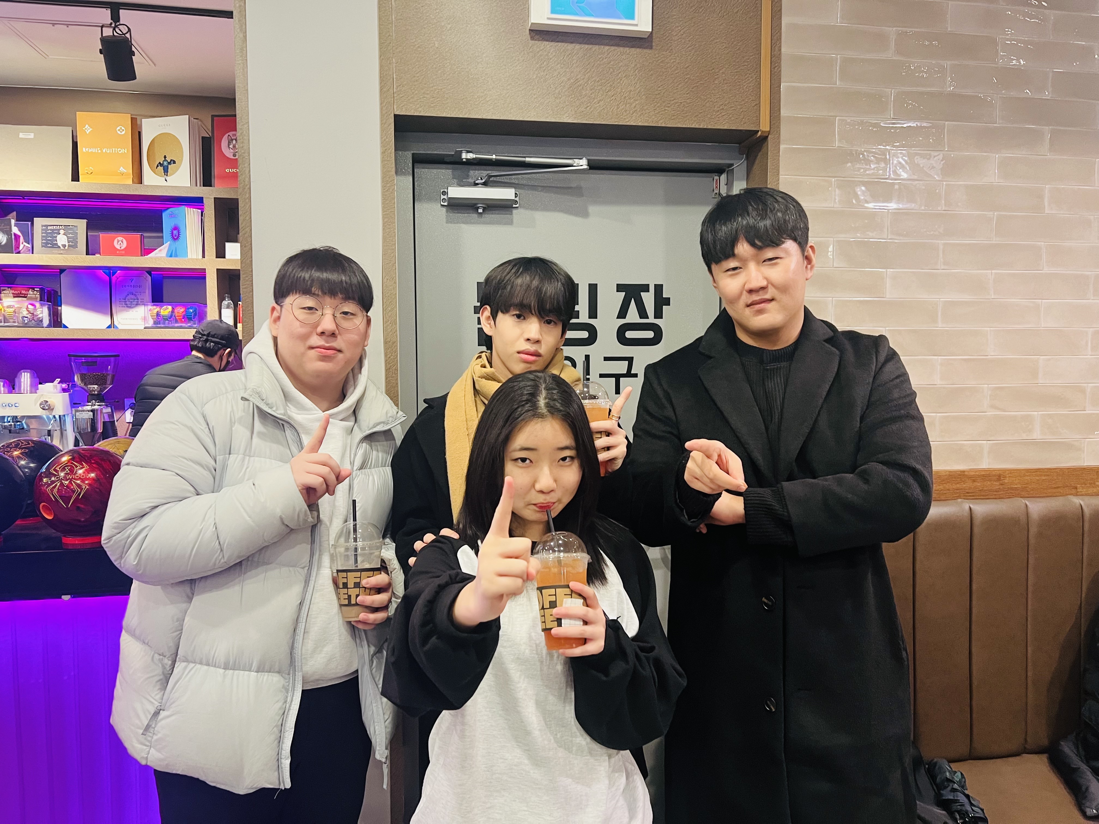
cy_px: 412
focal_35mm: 26
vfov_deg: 53.1
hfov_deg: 67.3
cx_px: 550
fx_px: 825
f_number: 1.5
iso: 320
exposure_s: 1/60
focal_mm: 5.7
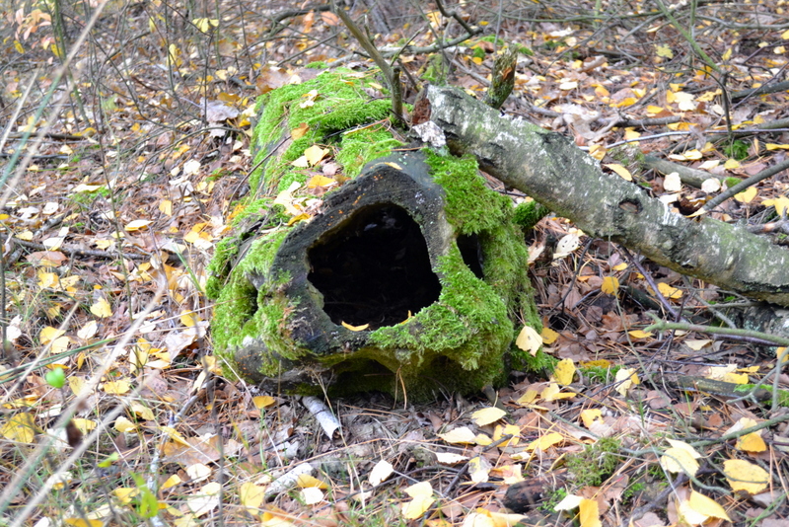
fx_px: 1052
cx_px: 394
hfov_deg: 41.1
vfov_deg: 28.1
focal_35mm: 48
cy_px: 264
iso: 800
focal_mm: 32
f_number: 4.8
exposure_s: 1/25
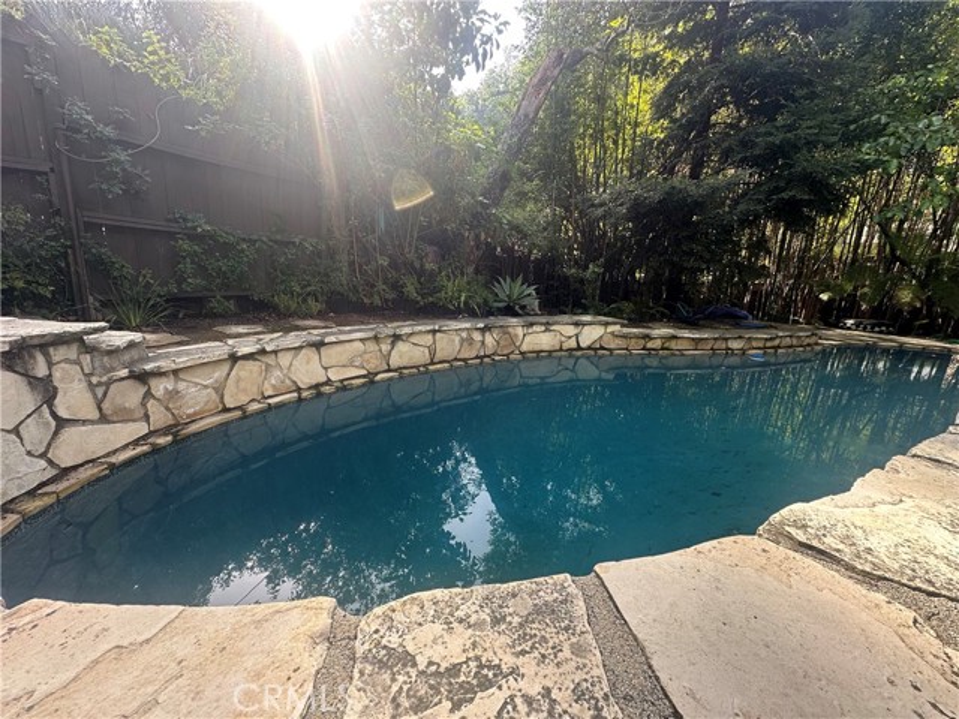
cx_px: 480
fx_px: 388
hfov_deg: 102.1
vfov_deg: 85.7
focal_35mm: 14
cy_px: 360
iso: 40
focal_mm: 2.22
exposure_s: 1/156
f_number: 2.2
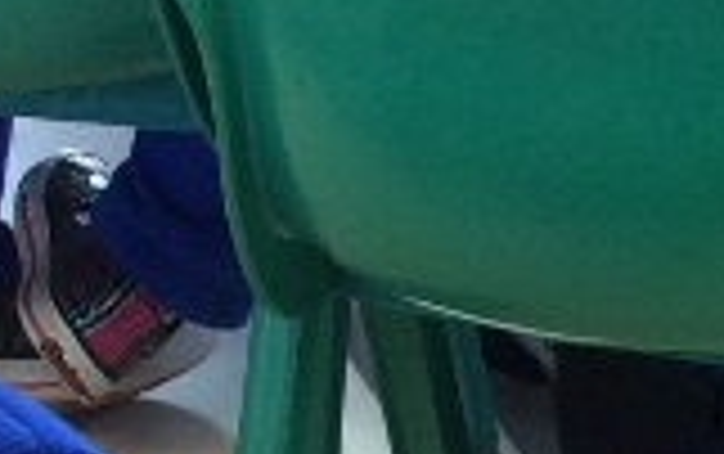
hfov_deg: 10.1
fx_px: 4069
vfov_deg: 6.0
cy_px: 1263
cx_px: 796
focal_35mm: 206
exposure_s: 1/25
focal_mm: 3.3
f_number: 2.4
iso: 40
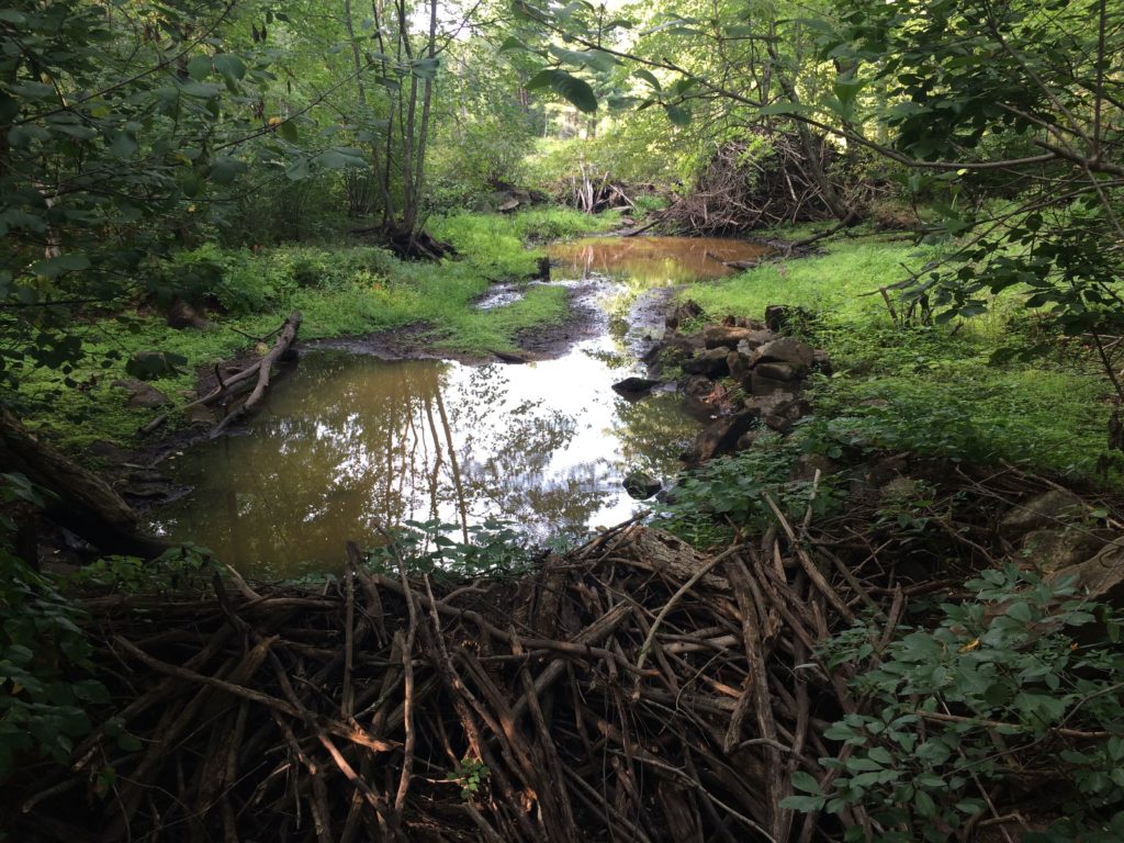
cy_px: 422
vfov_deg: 48.2
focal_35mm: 29
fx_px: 942
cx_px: 562
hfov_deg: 61.7
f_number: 2.2
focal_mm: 4.15
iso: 40
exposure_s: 1/60
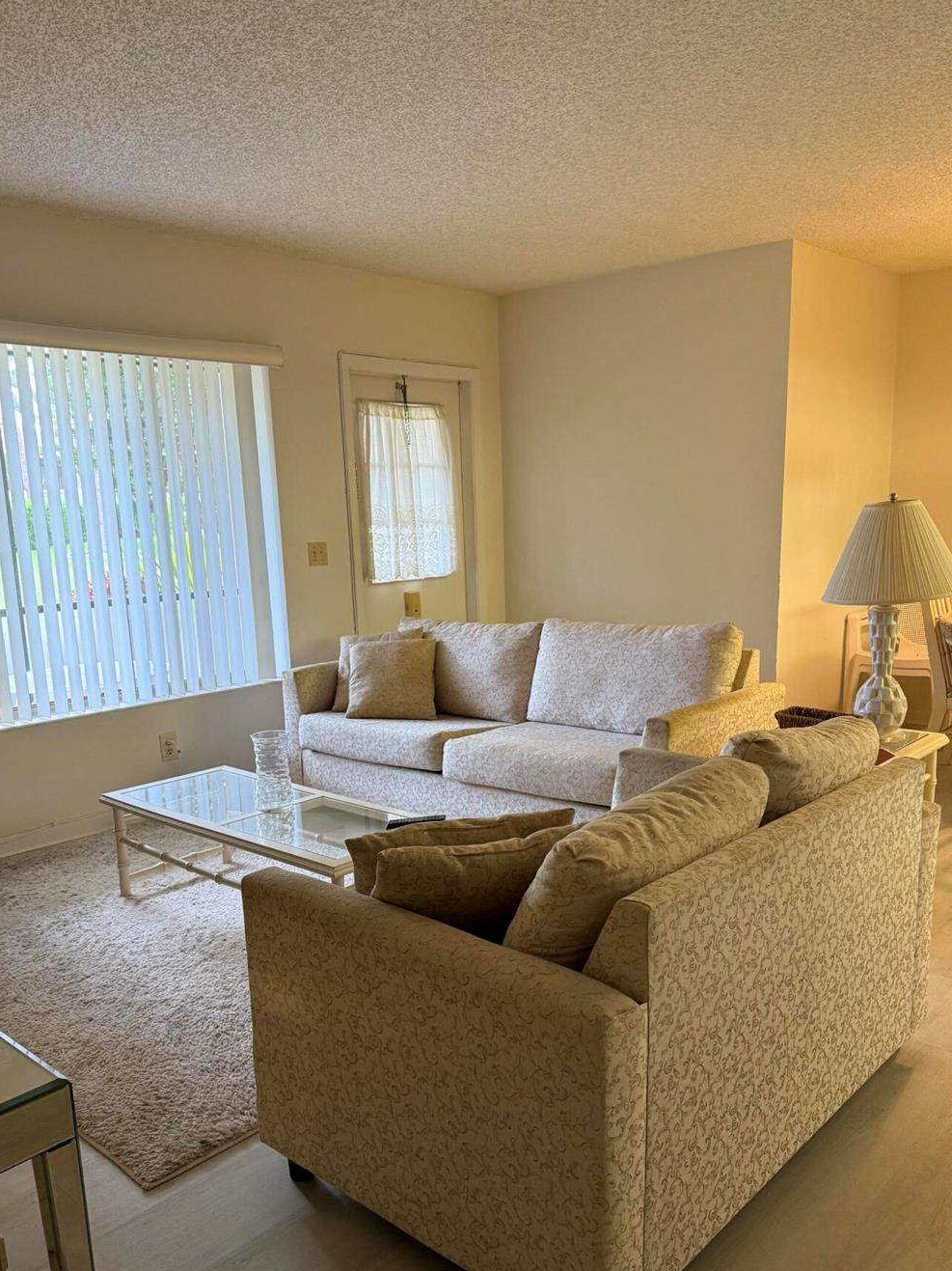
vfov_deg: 63.2
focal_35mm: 28
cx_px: 497
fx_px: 1027
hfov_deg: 49.7
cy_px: 719
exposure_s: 1/60
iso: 200
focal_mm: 6.76
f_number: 1.78
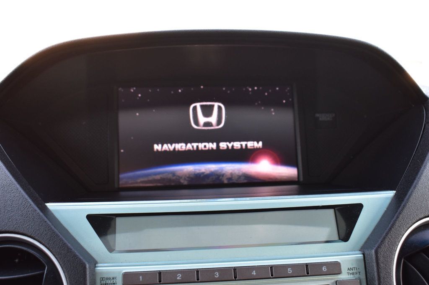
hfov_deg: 49.6
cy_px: 142
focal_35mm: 39
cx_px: 214
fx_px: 465
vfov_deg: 34.2
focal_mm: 26
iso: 400
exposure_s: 1/15
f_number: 6.3
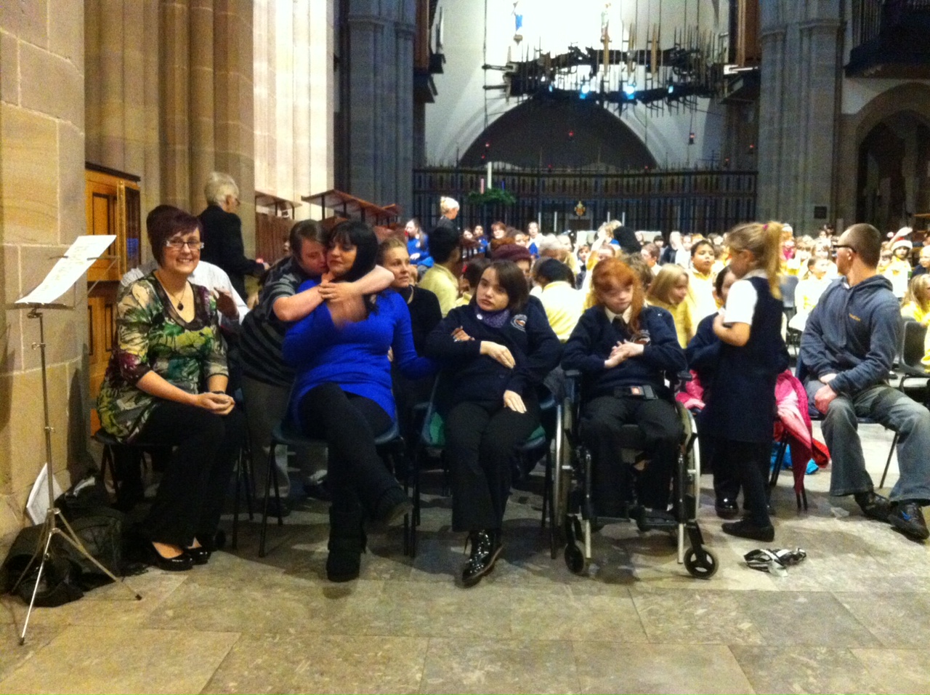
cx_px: 465
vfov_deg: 40.6
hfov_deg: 52.7
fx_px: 939
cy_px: 348
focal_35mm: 35
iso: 1000
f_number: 2.8
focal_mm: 3.85
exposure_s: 1/15
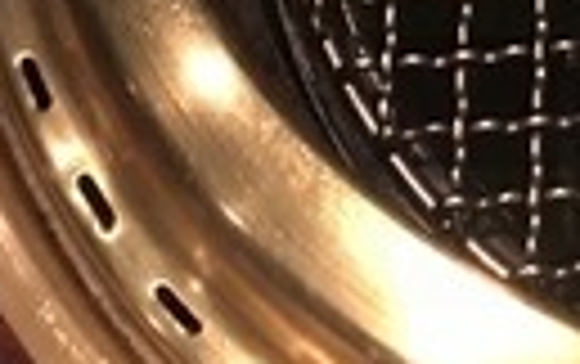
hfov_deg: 13.4
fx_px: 2263
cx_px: 967
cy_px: -243
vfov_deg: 8.9
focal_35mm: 143
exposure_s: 1/4
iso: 64
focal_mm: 4.15
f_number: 2.2
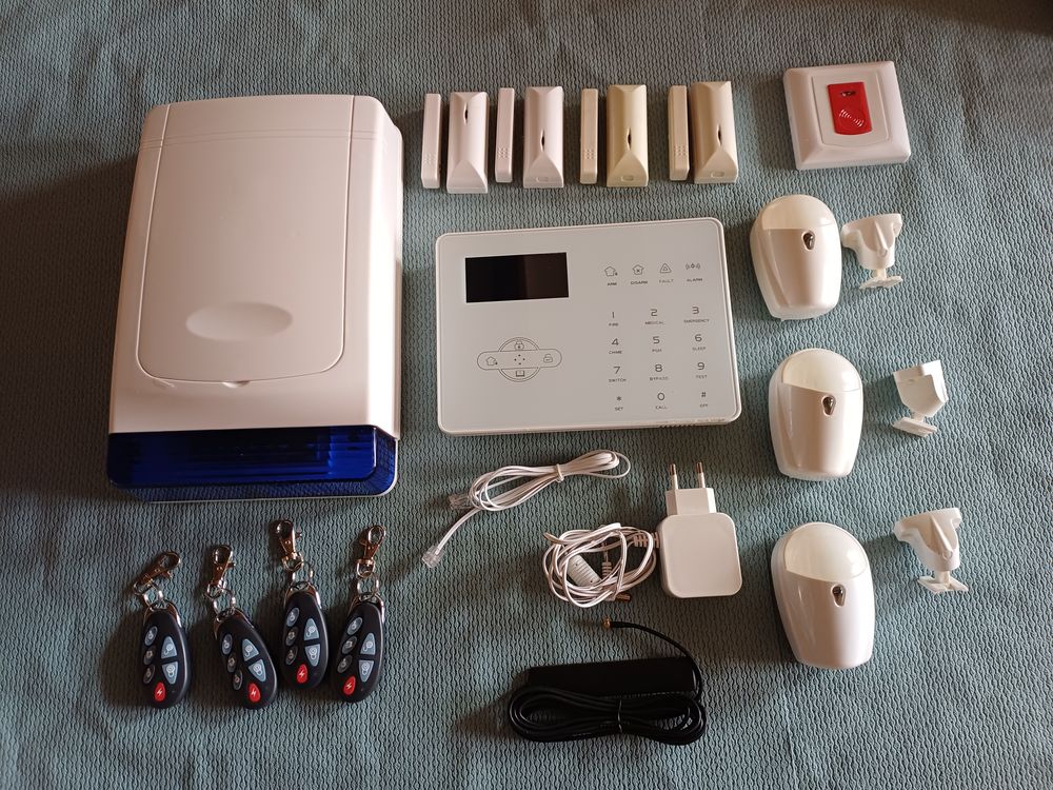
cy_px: 395
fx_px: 760
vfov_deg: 54.9
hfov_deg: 69.4
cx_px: 526
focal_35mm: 25
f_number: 1.8
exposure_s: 1/50
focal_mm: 4.65
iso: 250
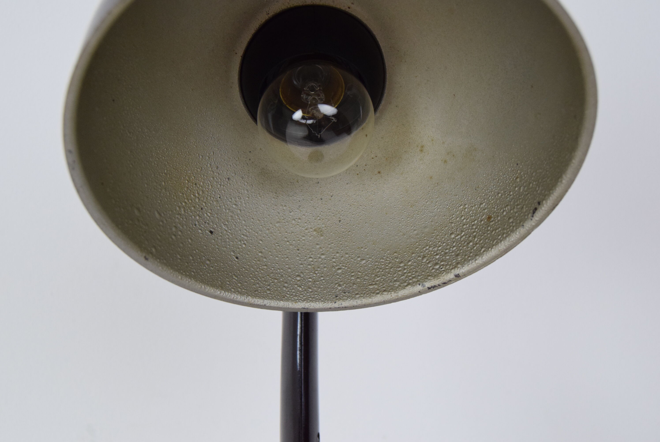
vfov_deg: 29.9
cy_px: 221
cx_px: 330
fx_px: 826
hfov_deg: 43.6
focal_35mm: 45
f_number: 7.1
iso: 1600
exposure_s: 1/200
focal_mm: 30
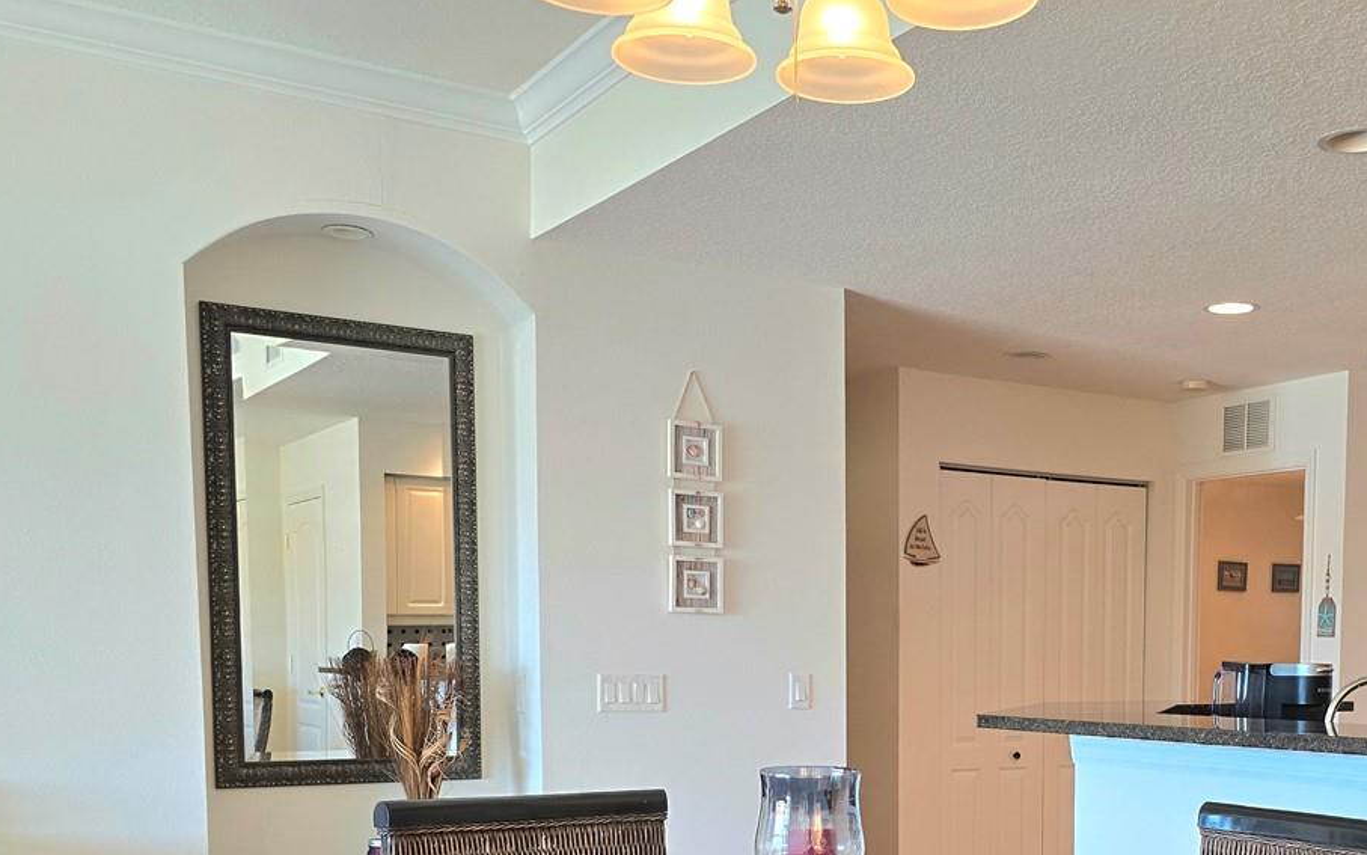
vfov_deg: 28.5
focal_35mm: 43
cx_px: 996
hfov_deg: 44.9
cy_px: 795
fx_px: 1602
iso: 125
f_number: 1.7
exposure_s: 1/120
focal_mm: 6.3
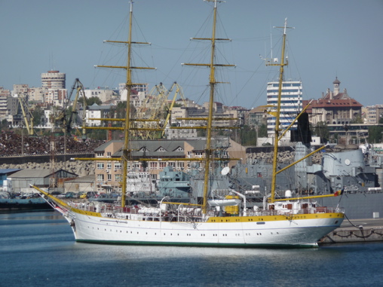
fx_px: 3098
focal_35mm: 280
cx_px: 192
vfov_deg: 5.3
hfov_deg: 7.1
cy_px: 144
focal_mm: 47
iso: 100
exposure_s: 1/1000
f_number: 4.9
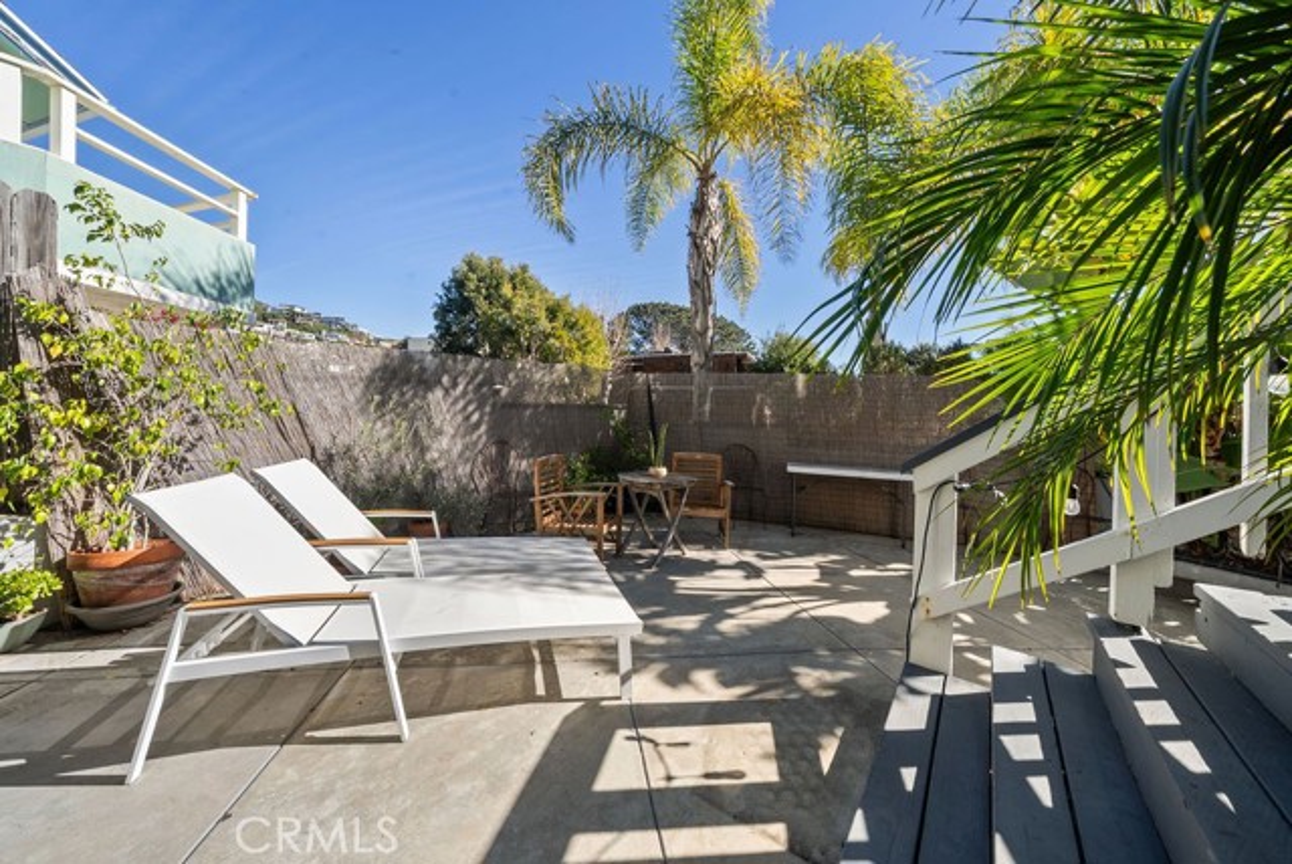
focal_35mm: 12
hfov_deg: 112.6
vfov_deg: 90.1
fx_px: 431
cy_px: 432
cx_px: 646
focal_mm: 12
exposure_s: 1/40
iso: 80
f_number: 13
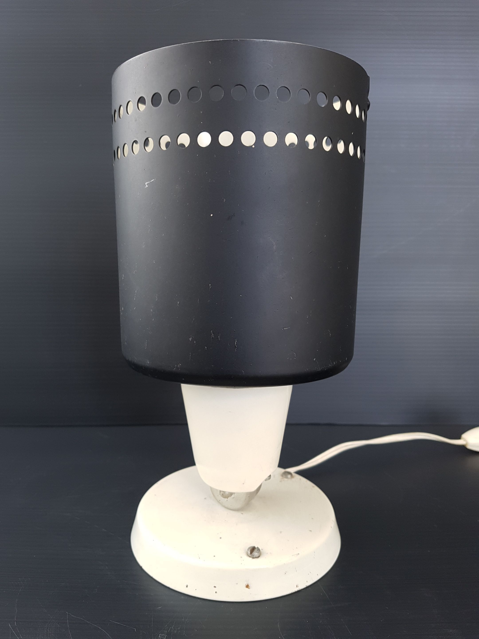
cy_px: 320
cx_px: 240
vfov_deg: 67.3
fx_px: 480
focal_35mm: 26
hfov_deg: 53.1
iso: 100
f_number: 1.7
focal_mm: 4.2
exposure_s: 1/100
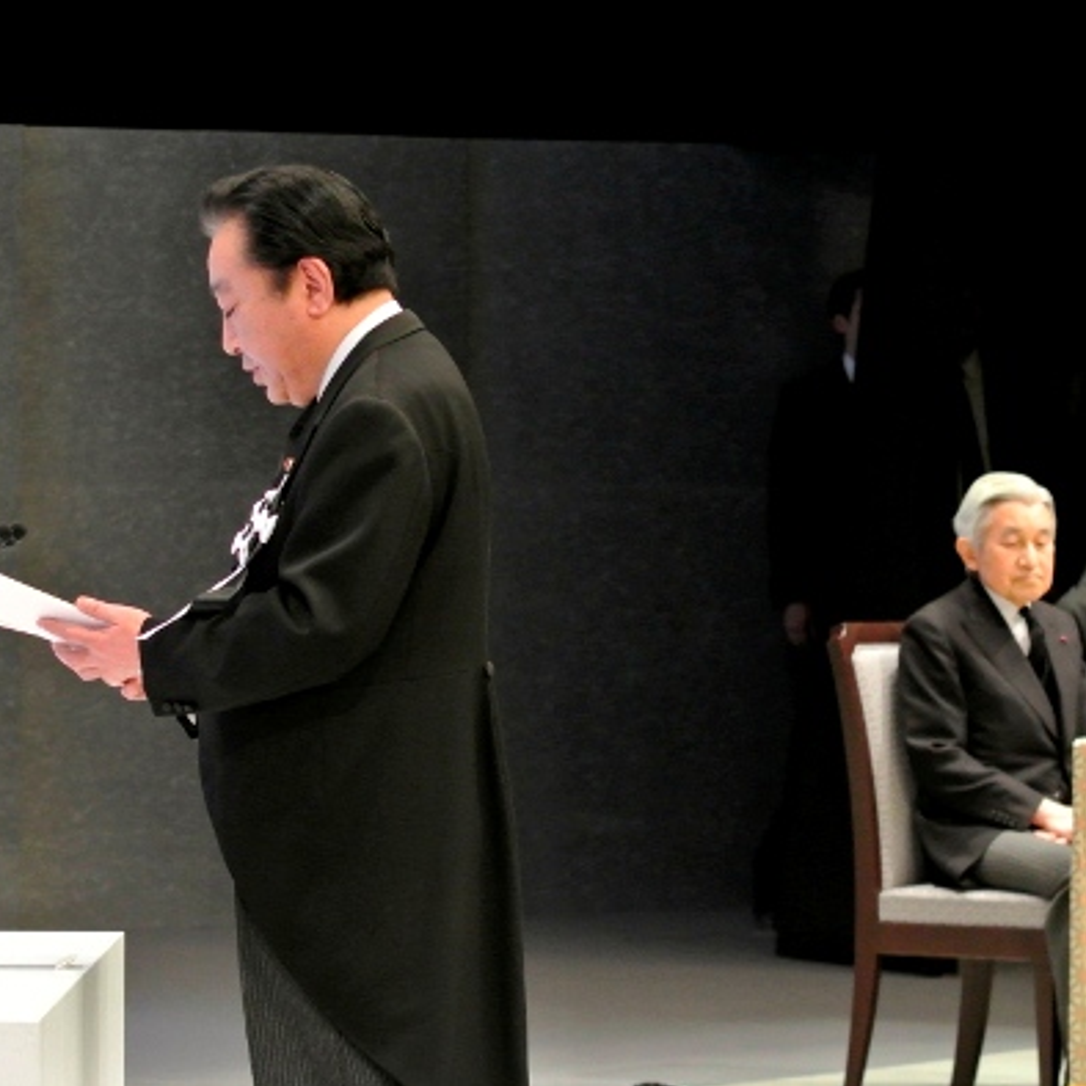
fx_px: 9193
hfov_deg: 6.8
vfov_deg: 6.8
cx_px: 562
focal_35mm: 259
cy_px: 544
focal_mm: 75
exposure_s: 1/160
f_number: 5.6
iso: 1600
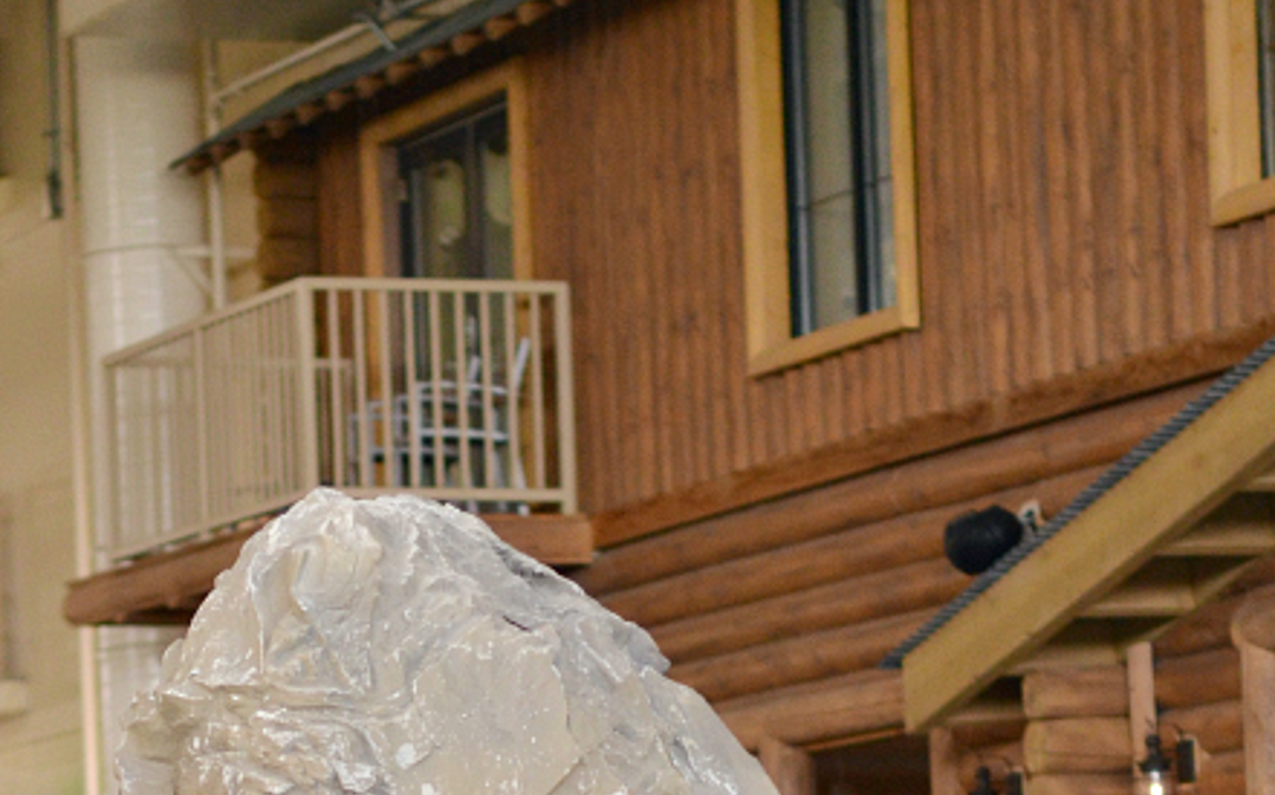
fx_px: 6806
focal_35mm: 196
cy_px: 1428
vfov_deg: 6.5
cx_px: 356
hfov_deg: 10.7
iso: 800
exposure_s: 1/500
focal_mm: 50
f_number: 2
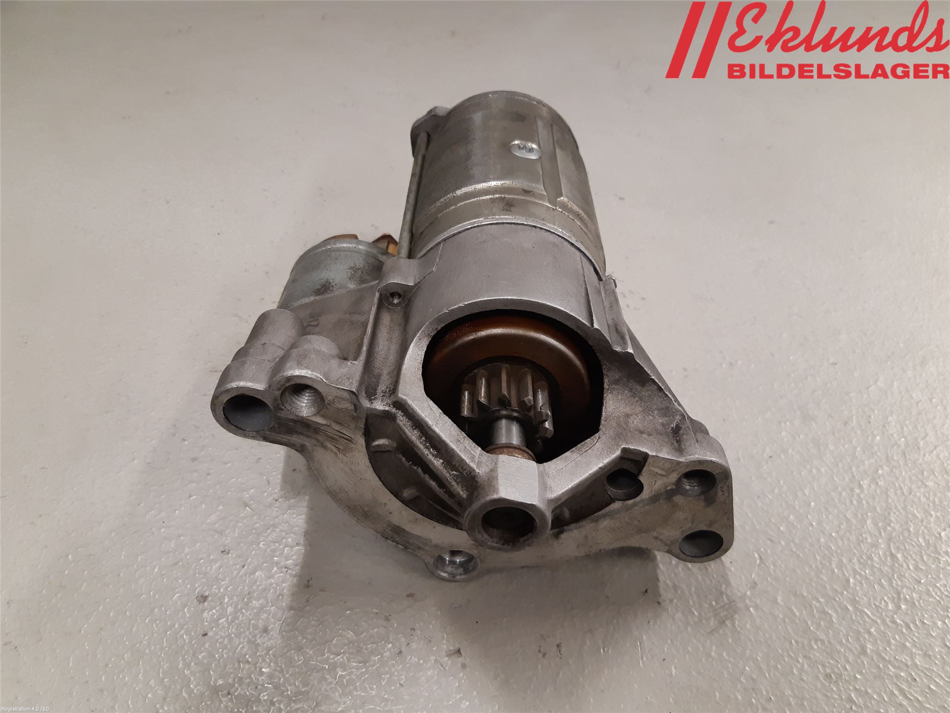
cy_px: 356
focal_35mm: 26
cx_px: 475
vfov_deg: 53.1
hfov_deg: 67.3
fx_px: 714
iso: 200
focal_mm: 3.93
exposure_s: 1/50
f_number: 1.7
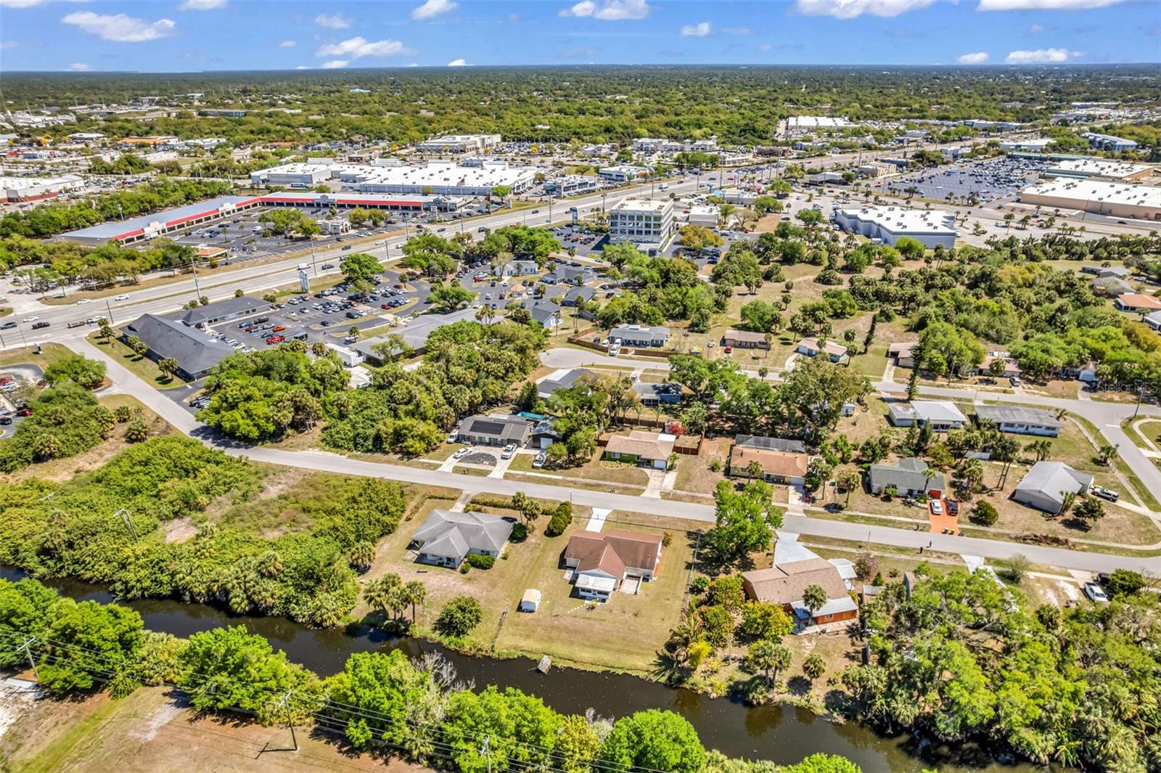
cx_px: 580
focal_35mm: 22
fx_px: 709
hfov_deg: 78.6
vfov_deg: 57.2
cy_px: 386
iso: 100
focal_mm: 8.38
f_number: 2.8
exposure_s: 1/1250
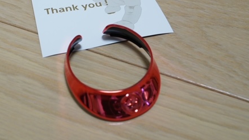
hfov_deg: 37.6
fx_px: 363
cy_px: 21
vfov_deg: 21.5
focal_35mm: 55
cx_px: 90
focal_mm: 24
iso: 800
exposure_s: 1/40
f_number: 6.3
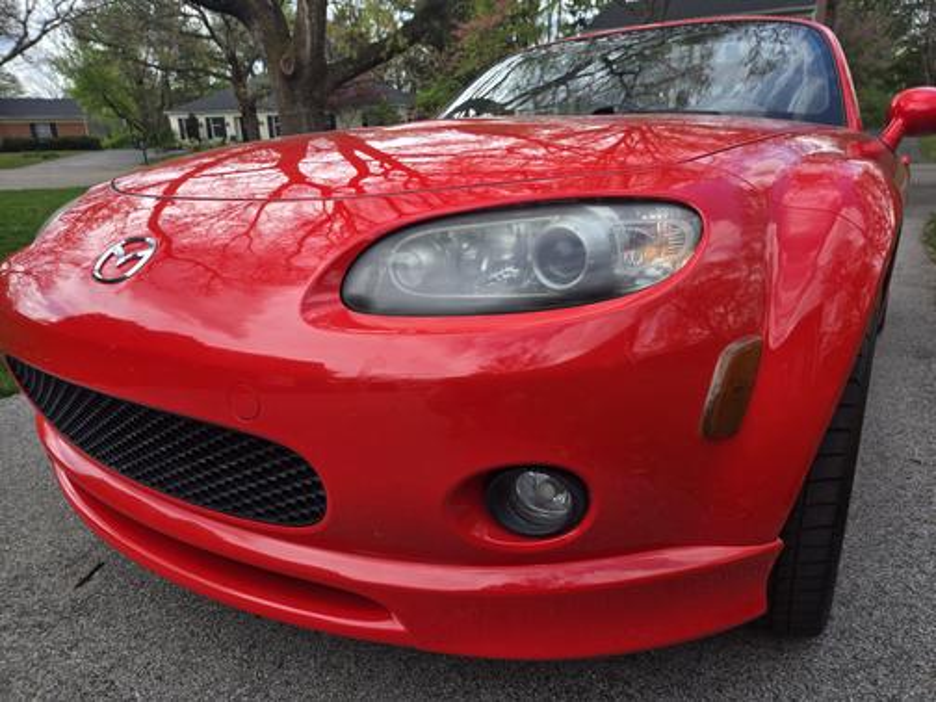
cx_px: 468
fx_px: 622
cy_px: 351
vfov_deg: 58.9
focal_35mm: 23
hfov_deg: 73.9
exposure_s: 1/553
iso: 25
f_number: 1.8
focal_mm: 5.4
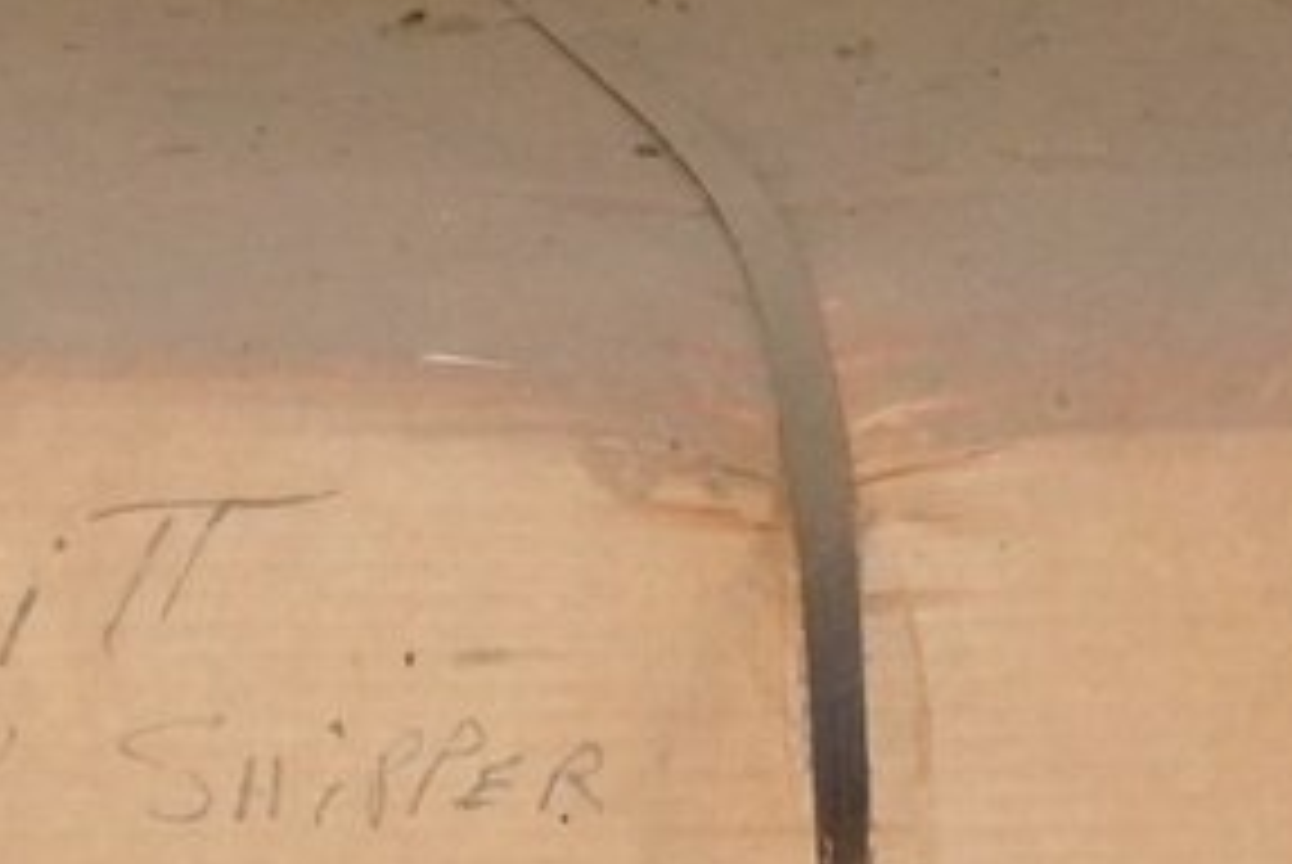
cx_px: -434
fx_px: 10849
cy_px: 2320
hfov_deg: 6.7
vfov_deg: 4.4
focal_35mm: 302
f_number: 5
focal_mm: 34
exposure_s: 1/80
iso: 3200
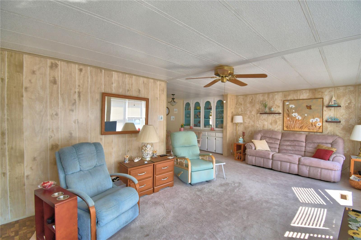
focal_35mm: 15
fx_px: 150
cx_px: 180
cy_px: 120
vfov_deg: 77.3
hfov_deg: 100.4
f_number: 4.5
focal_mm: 10
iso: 280
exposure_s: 1/125
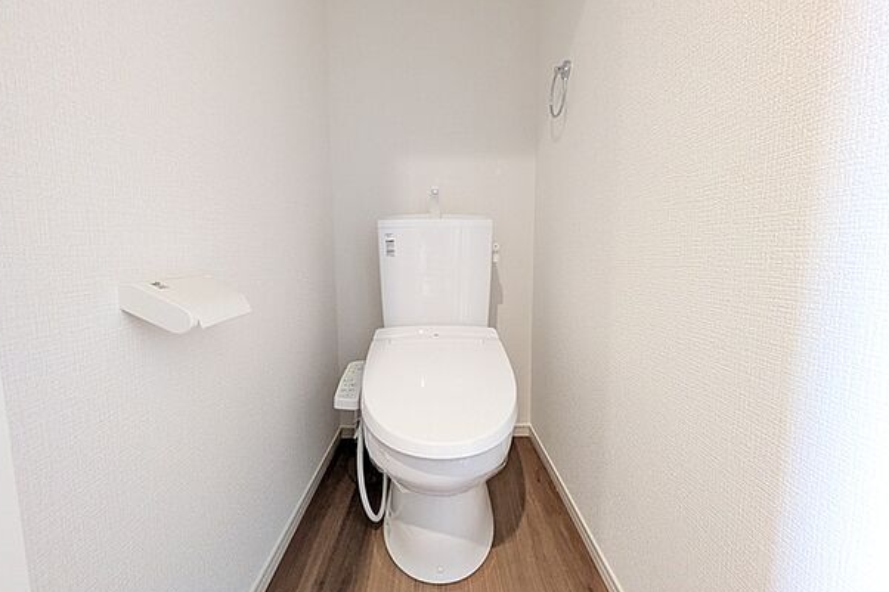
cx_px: 436
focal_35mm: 15
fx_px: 370
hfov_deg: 100.4
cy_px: 293
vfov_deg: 77.3
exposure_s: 1/33.3
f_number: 2.2
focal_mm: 1.83
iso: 632
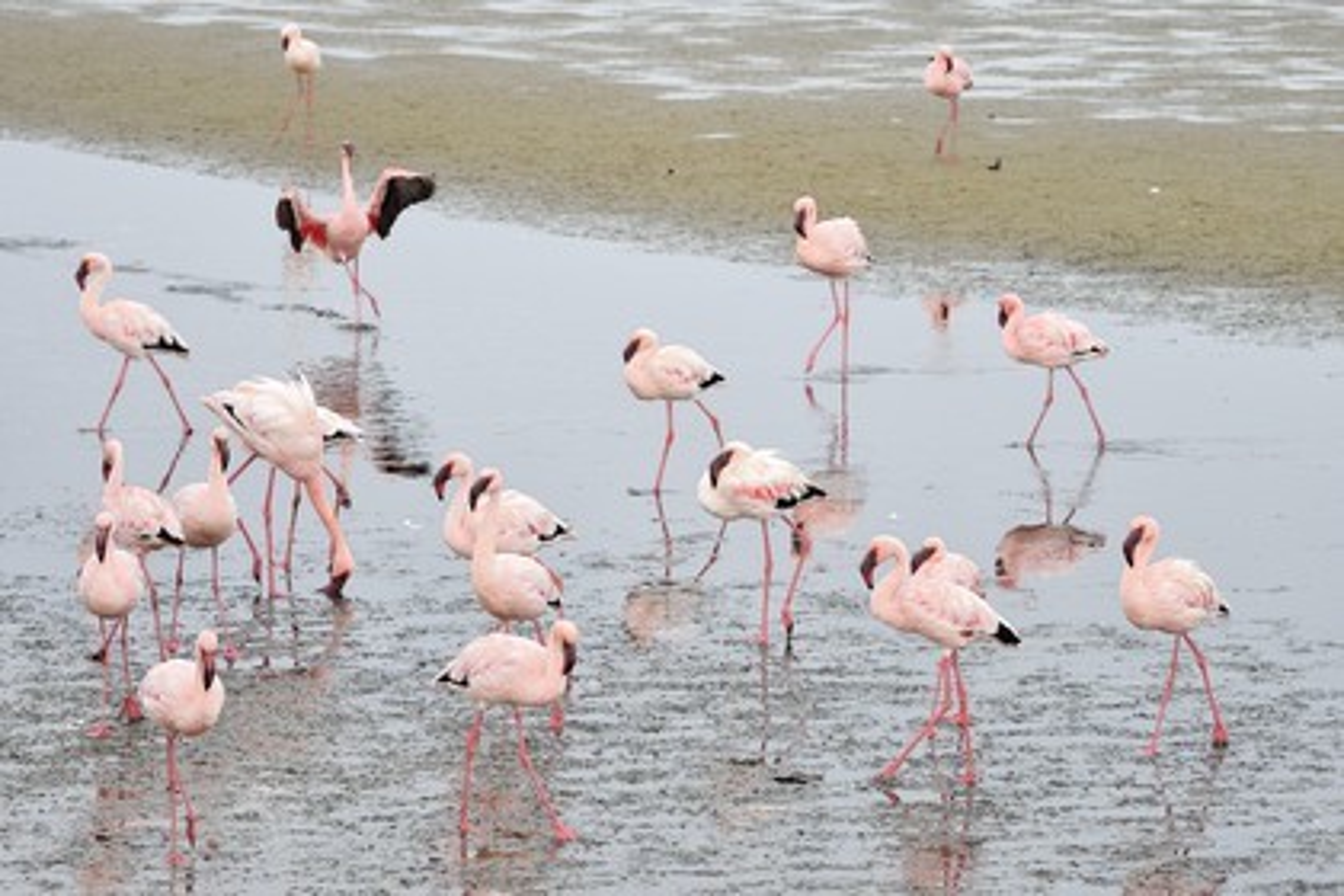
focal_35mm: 200
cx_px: 672
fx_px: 7466
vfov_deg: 6.9
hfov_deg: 10.3
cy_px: 448
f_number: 13
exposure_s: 1/500
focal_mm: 200
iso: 800
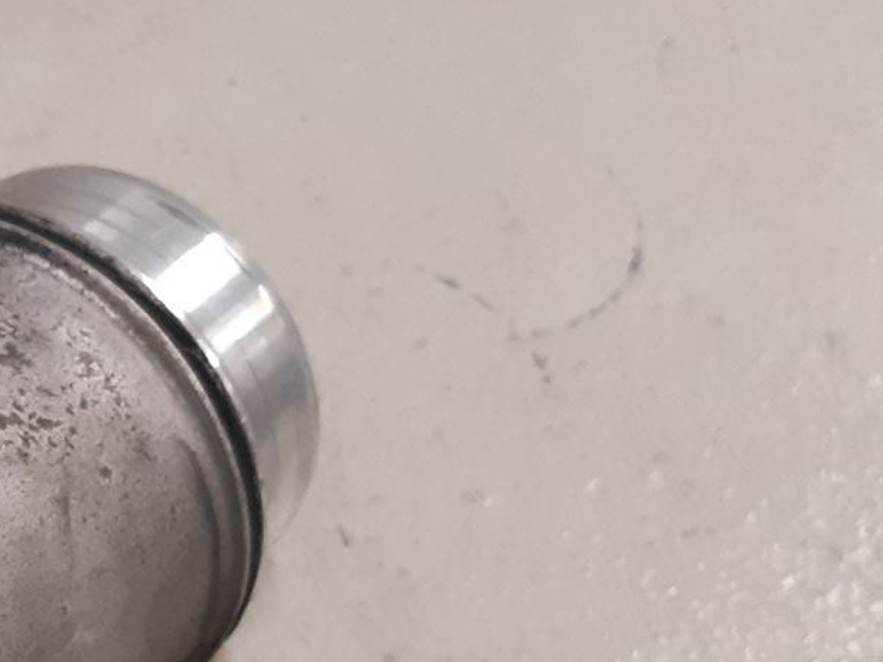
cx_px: -366
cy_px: 740
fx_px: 2219
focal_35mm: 87
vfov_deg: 16.4
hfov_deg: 20.0
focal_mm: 3.93
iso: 160
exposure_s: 1/50
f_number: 1.7
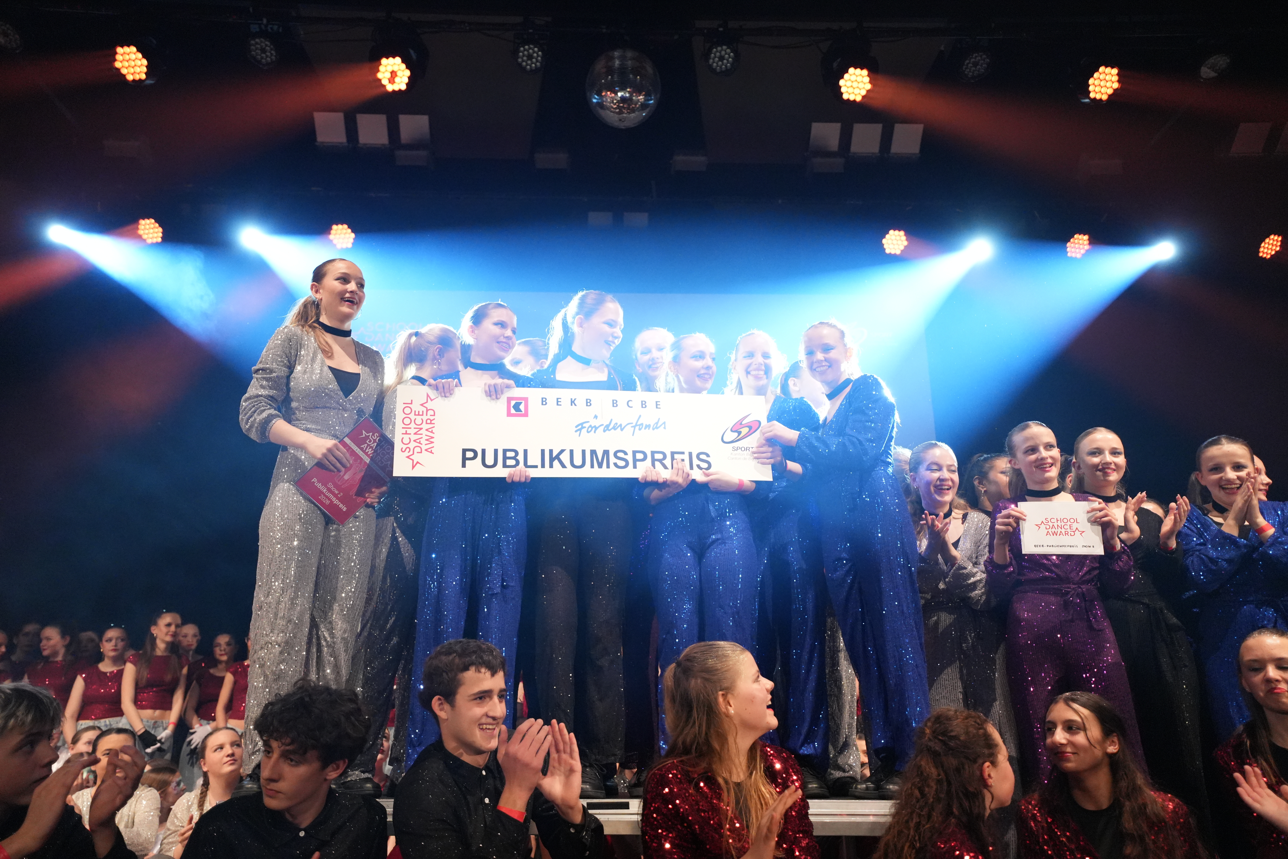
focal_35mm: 28
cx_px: 644
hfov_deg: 65.5
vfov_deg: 46.4
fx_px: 1002
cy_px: 430
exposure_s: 1/500
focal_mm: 28
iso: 5000
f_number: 3.2
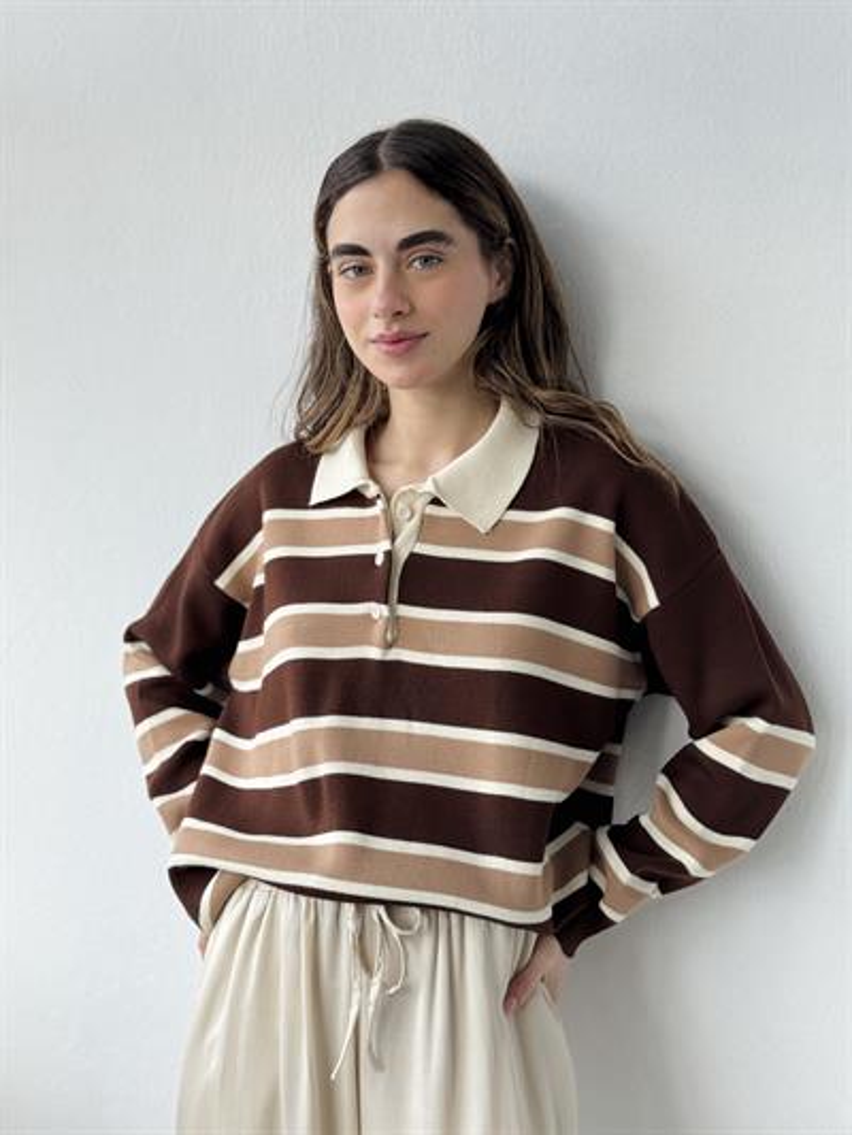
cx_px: 426
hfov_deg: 30.3
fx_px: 1575
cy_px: 568
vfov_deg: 39.6
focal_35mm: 48
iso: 64
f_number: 1.78
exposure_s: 1/297
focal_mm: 6.76
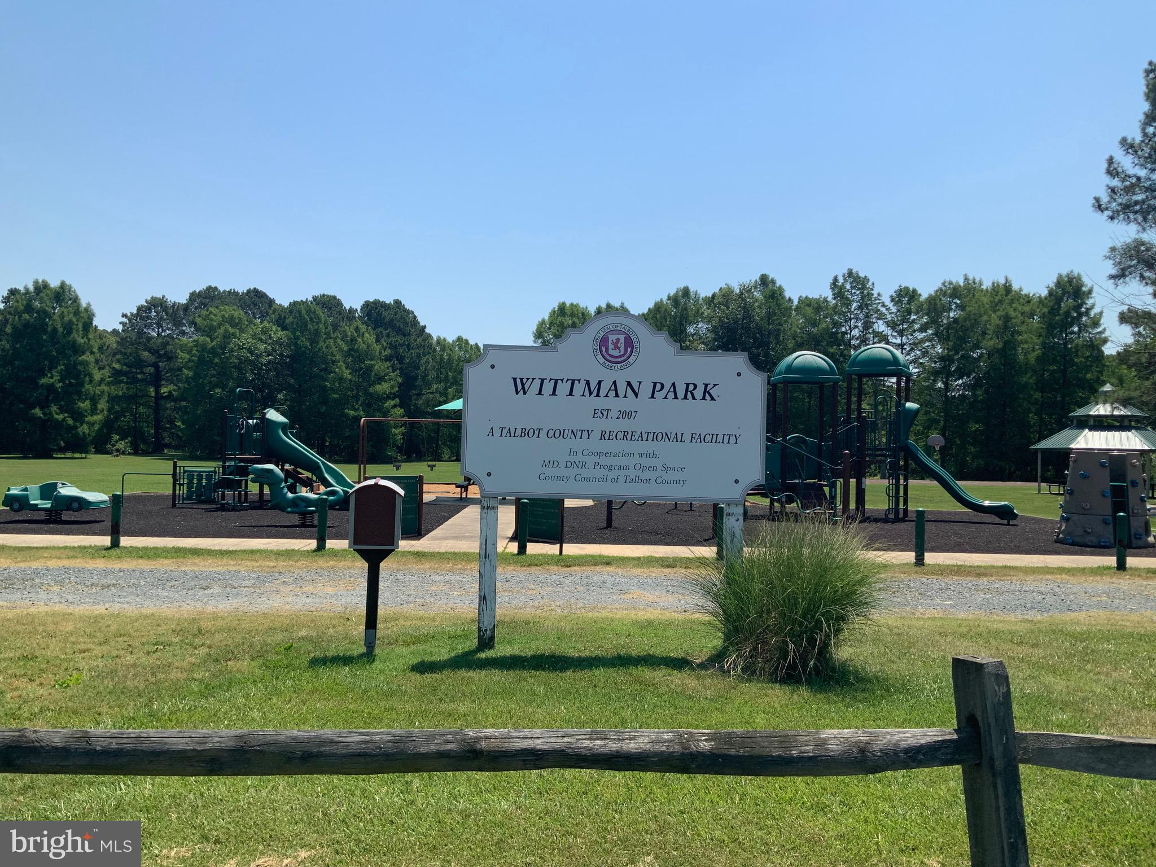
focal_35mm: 29
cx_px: 578
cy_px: 434
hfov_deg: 61.7
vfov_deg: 48.2
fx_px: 968
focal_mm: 3
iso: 16
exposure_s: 1/2320
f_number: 1.8
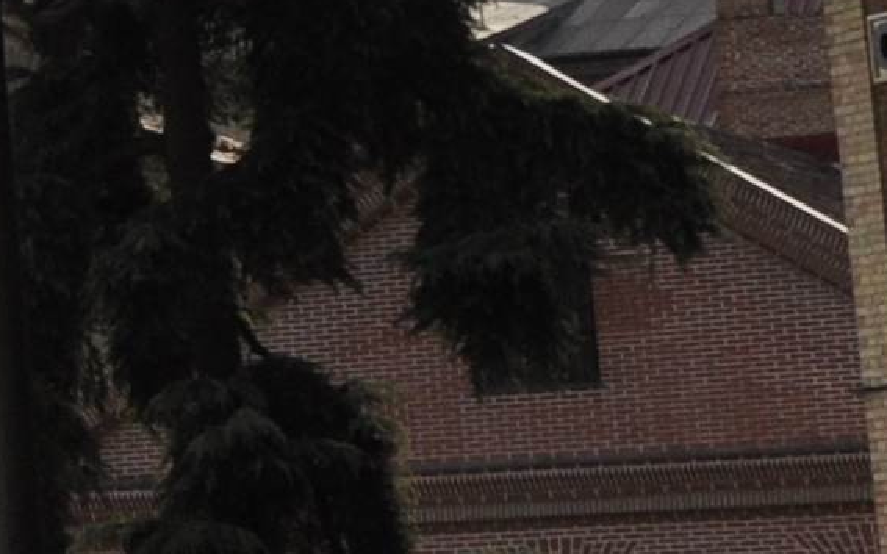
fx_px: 6138
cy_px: -546
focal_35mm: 254
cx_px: -1594
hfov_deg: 7.5
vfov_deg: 5.1
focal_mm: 22
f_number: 5.6
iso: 400
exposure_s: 1/1000
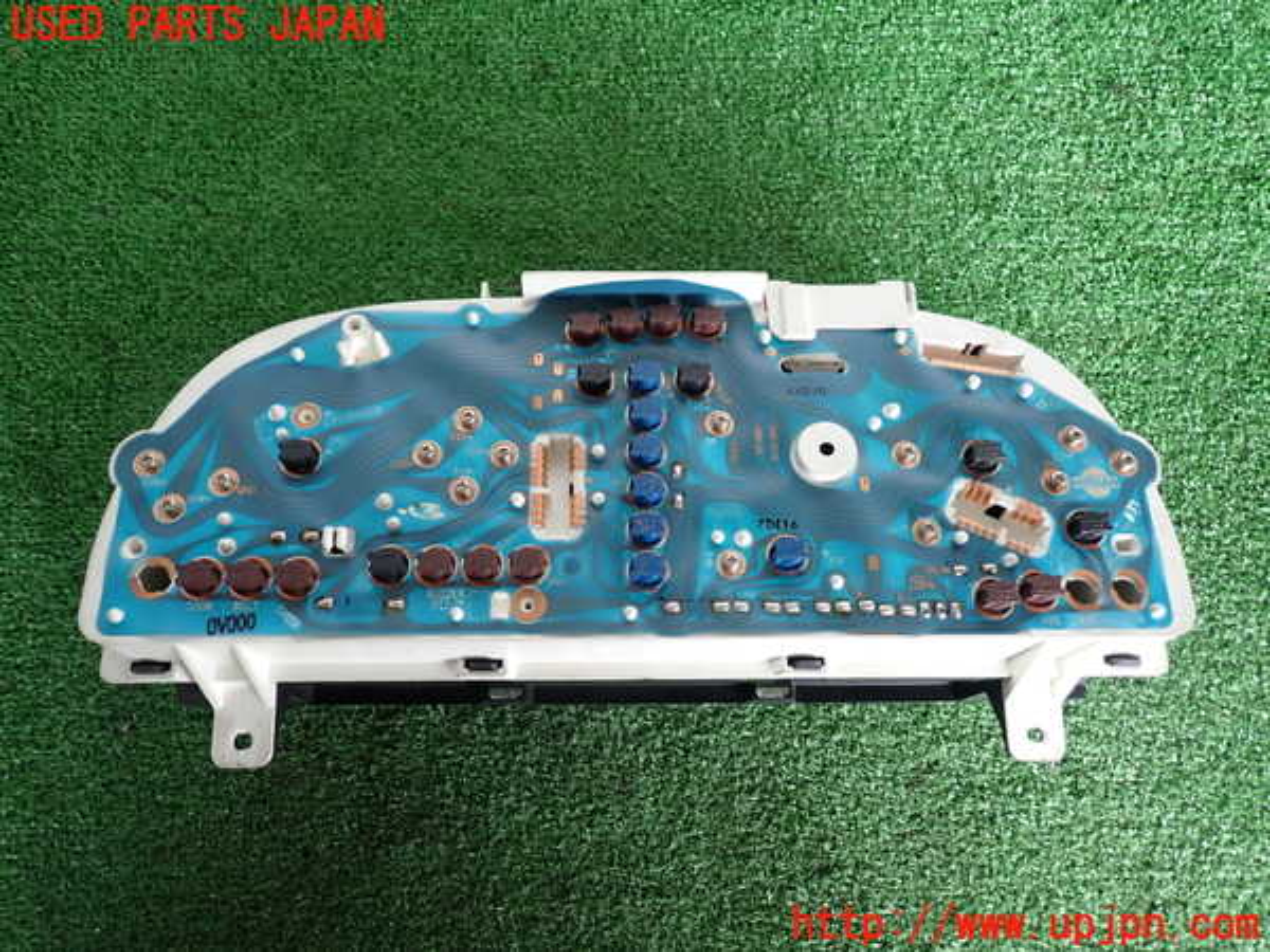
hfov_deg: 69.4
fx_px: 917
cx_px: 635
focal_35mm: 25
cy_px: 476
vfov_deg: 54.9
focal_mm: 4.5
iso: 100
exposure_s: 1/60
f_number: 2
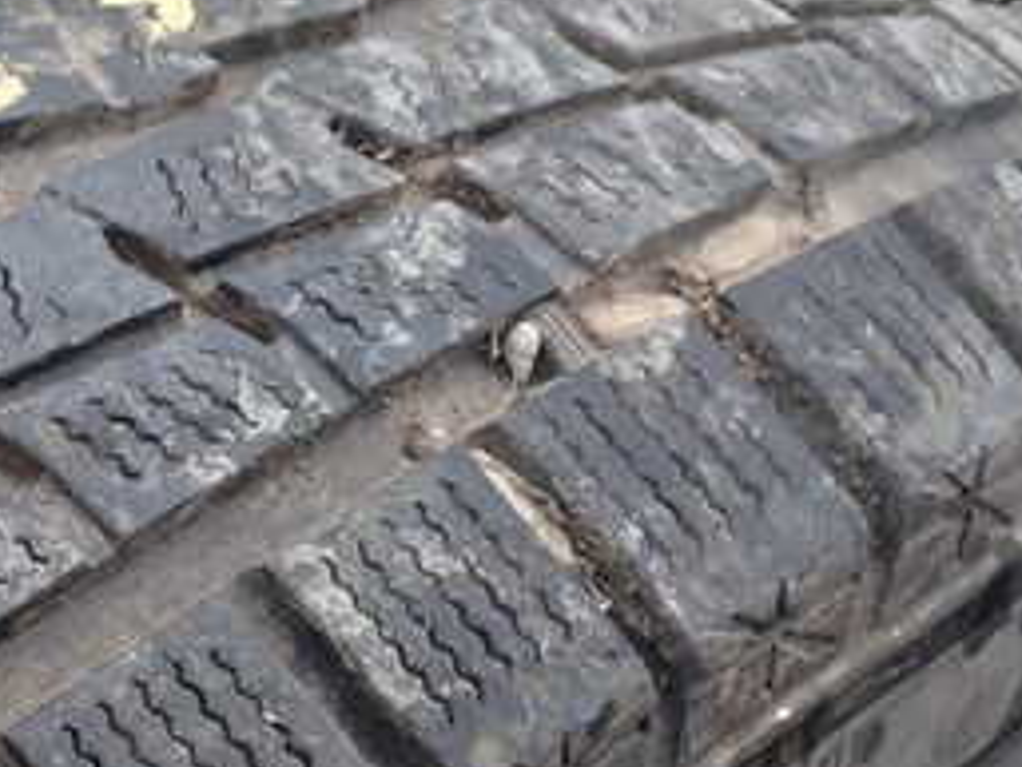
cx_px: -103
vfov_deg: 21.0
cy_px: 354
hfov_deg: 25.7
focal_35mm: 70
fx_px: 2068
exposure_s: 1/100
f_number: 2.3
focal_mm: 5.4
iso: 100
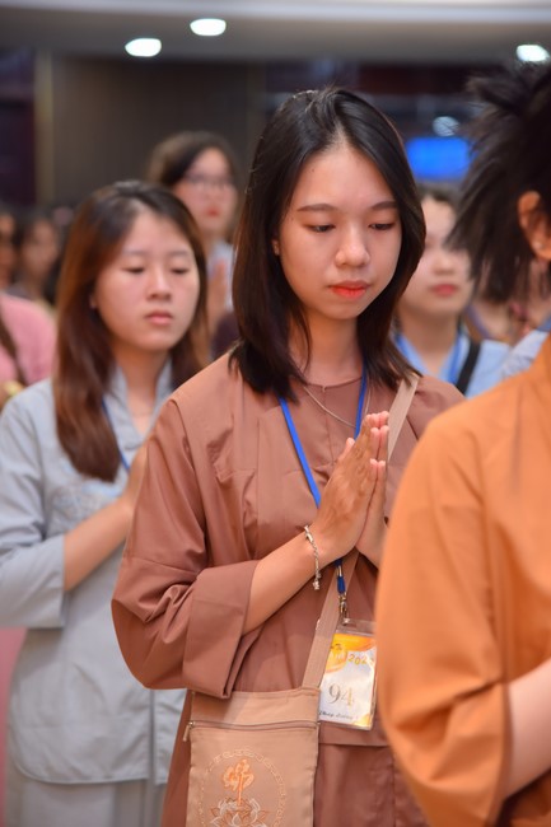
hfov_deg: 13.0
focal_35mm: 105
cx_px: 276
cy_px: 414
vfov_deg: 19.5
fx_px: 2412
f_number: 4.5
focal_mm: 105
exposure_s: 1/80
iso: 1000
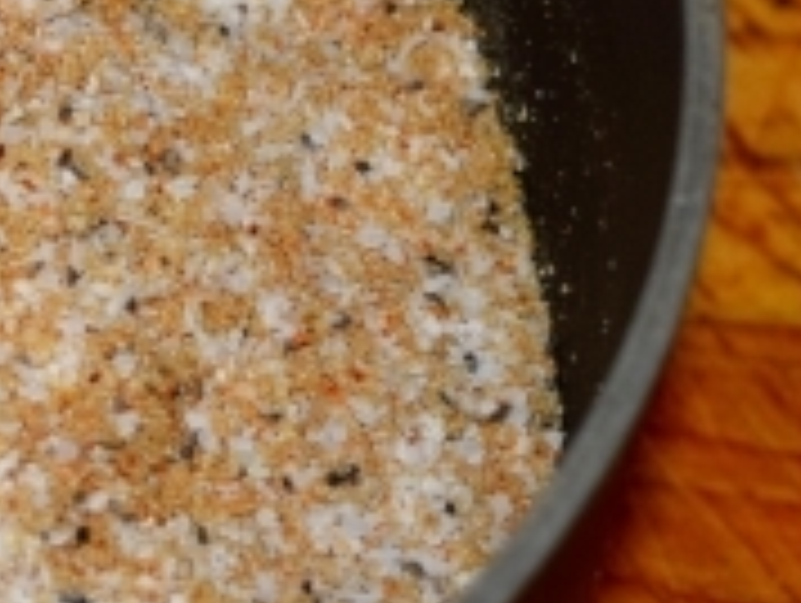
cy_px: 236
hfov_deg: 6.7
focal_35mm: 291
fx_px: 6746
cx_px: -508
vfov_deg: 5.1
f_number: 5
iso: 500
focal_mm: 45
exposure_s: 1/100
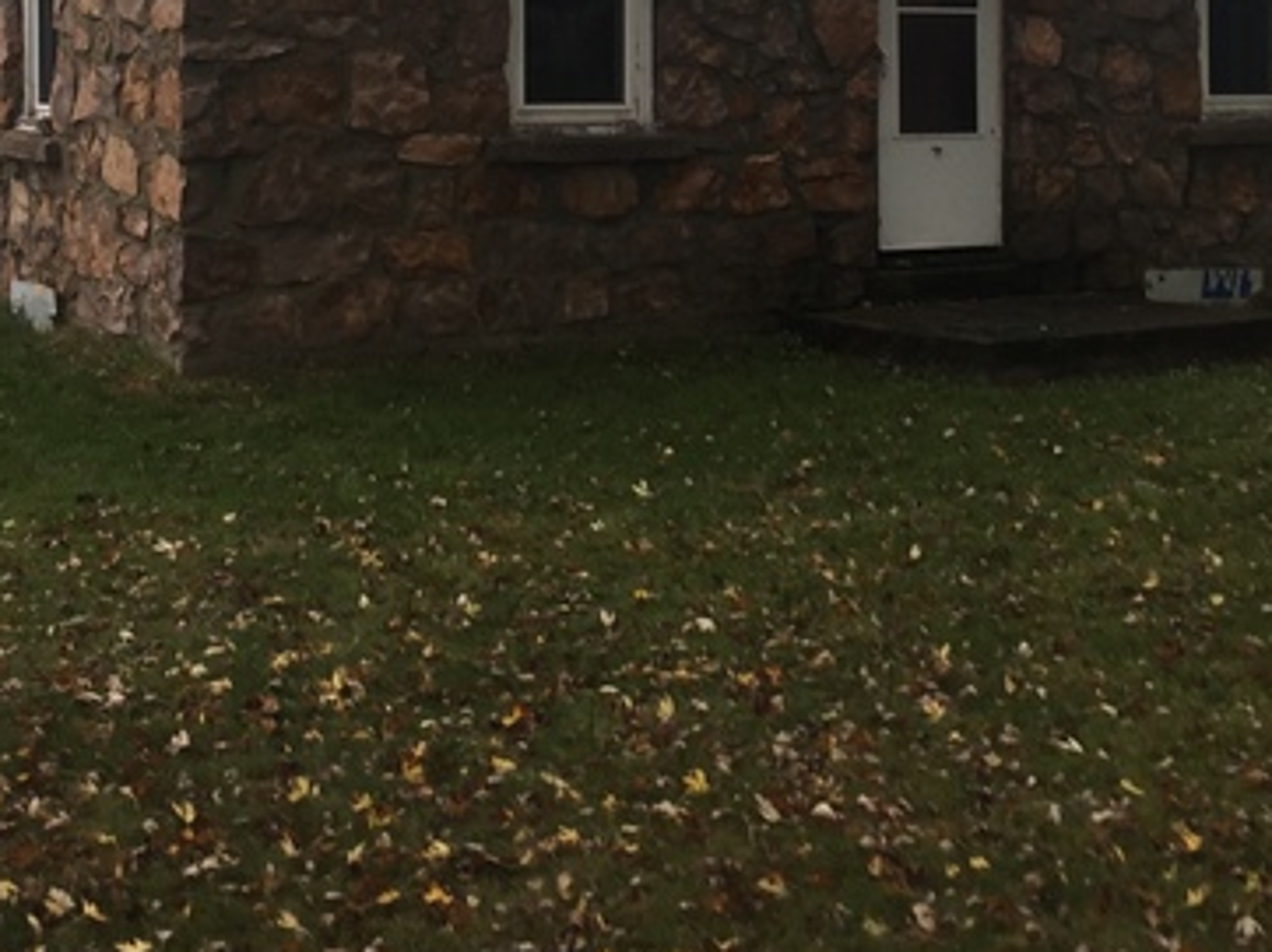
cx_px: 620
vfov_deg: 23.0
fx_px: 2277
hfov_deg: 31.2
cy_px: 77
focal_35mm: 62
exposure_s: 1/237
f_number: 2.2
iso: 32
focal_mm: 4.15
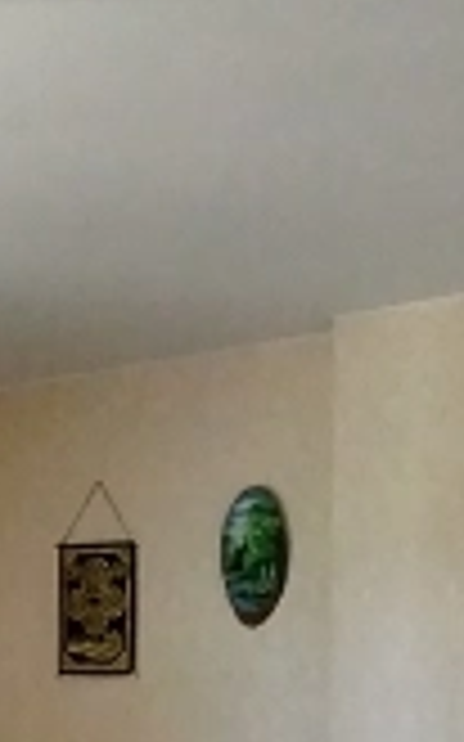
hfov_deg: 18.7
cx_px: 14
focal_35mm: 68
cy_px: 796
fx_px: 1377
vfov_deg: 27.8
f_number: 2.2
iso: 210
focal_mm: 1.42
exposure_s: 1/50
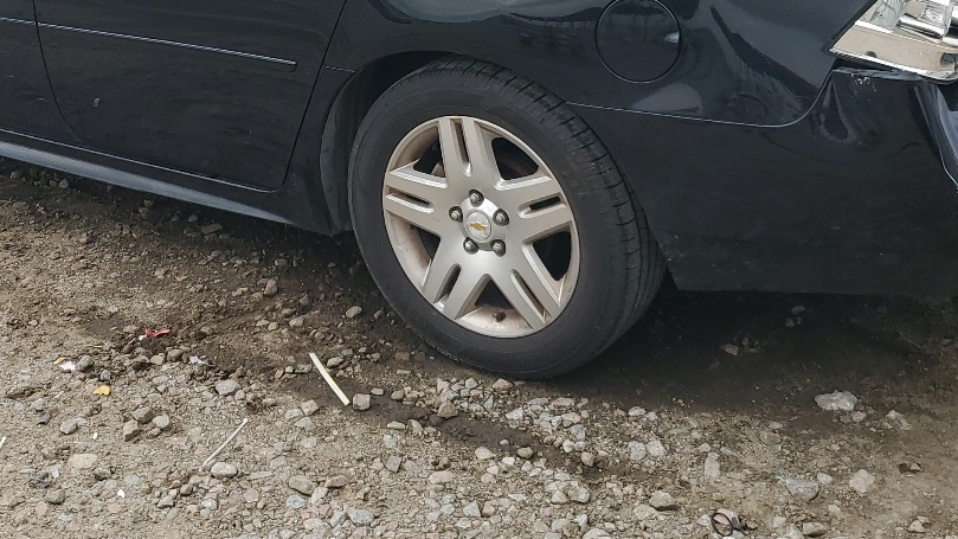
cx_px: 378
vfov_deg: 20.9
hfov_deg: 37.1
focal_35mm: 56
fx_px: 1422
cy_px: 36
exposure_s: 1/1667
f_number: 1.5
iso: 50
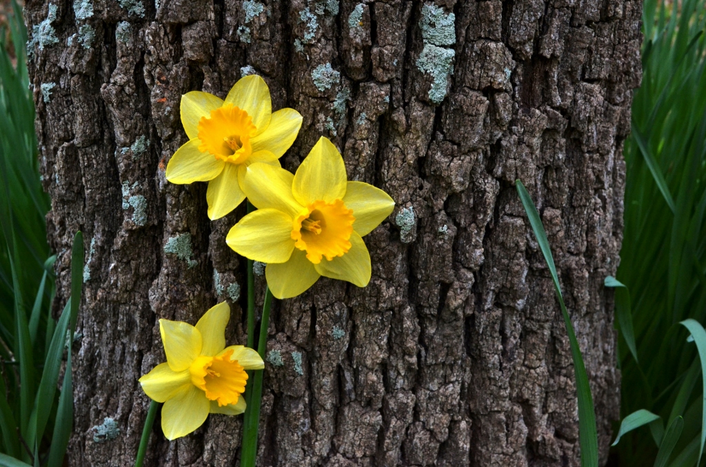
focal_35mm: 45
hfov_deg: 43.7
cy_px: 234
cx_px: 353
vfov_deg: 29.7
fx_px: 880
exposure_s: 1/500
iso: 1600
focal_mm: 30
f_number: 8
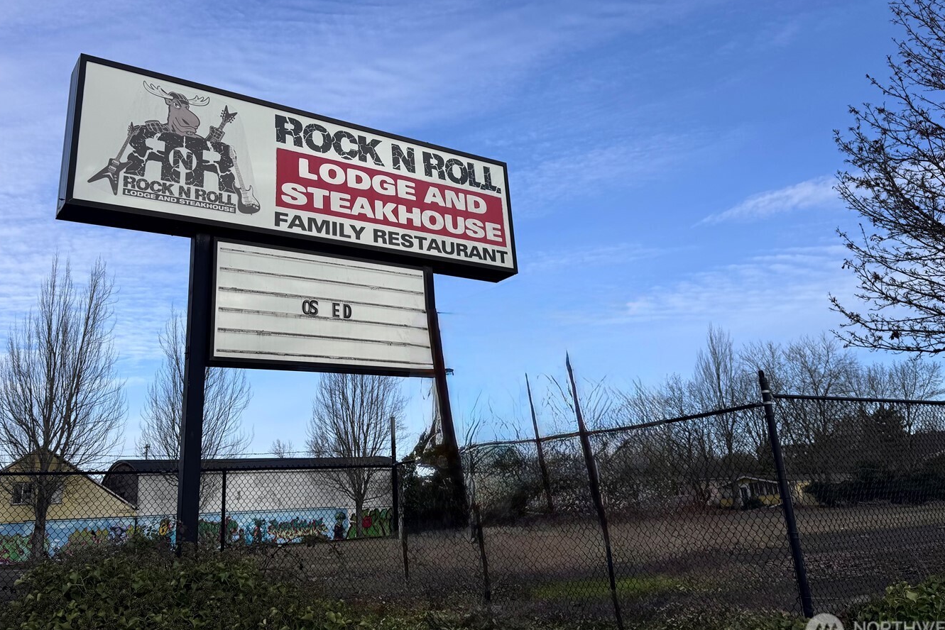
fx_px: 788
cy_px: 236
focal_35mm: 30
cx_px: 422
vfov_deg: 43.3
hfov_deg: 61.8
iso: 80
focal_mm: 6.76
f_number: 1.78
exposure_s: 1/4950
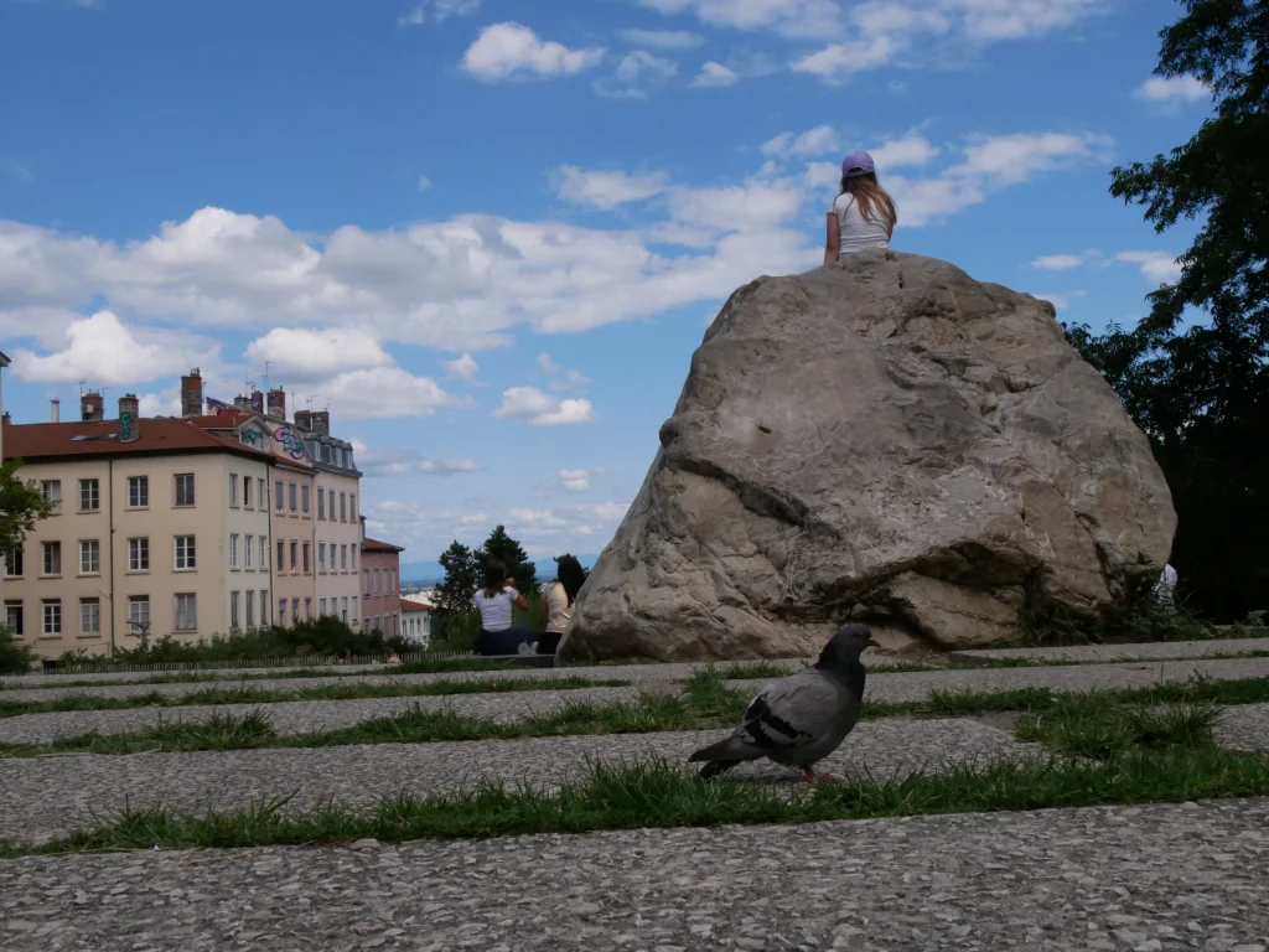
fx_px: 1393
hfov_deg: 49.0
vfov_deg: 37.7
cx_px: 634
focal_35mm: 38
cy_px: 476
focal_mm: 19
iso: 800
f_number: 20
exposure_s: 1/500
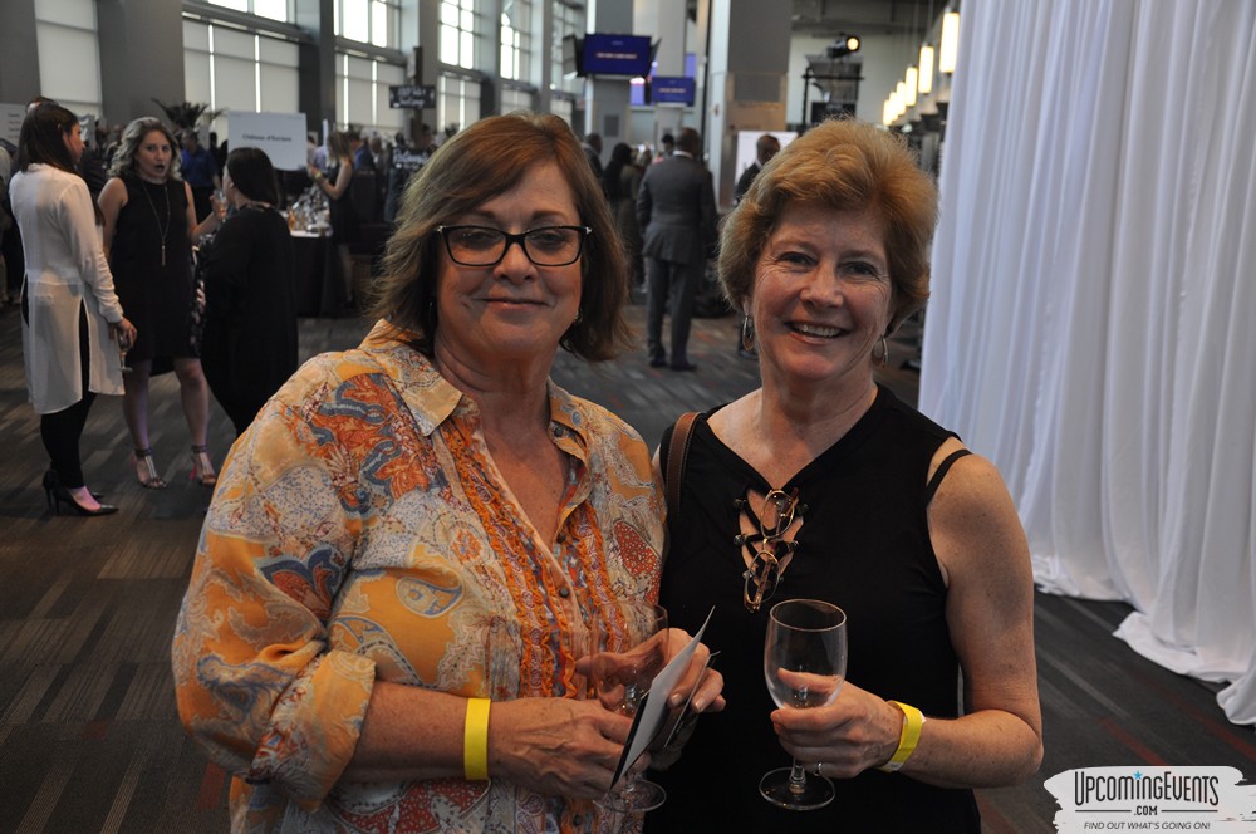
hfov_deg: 46.5
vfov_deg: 31.8
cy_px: 417
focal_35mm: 42
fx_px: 1463
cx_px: 628
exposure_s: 1/60
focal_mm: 28
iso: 400
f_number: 5
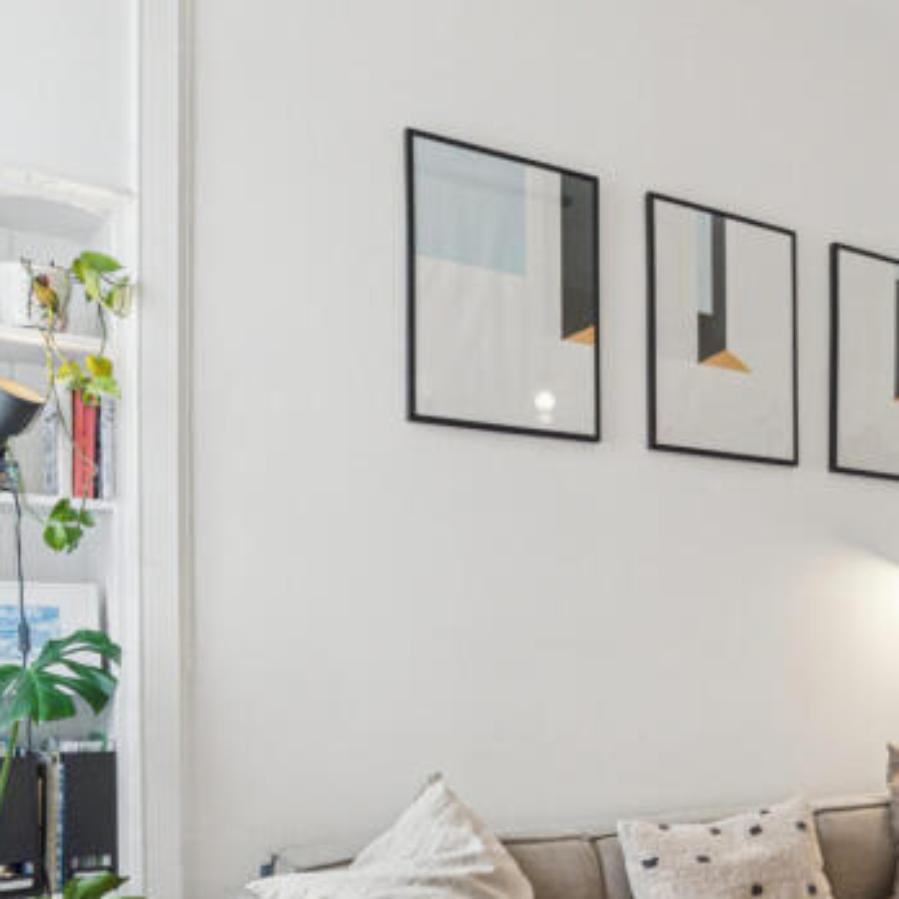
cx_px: 865
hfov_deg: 38.0
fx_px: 1175
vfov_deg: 41.1
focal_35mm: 40
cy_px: 632
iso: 2500
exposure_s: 1/60
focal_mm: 16
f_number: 8
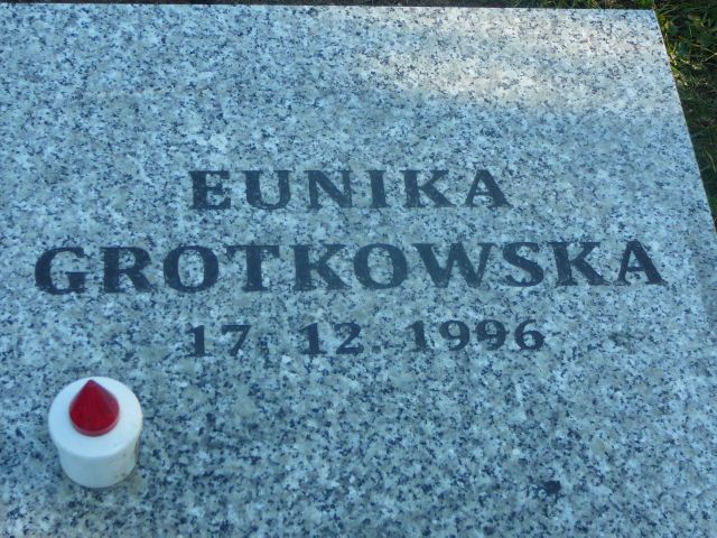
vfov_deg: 22.6
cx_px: 358
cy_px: 269
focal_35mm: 65
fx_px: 1346
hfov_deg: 29.8
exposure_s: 1/160
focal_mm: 9.7
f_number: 3.6
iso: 80
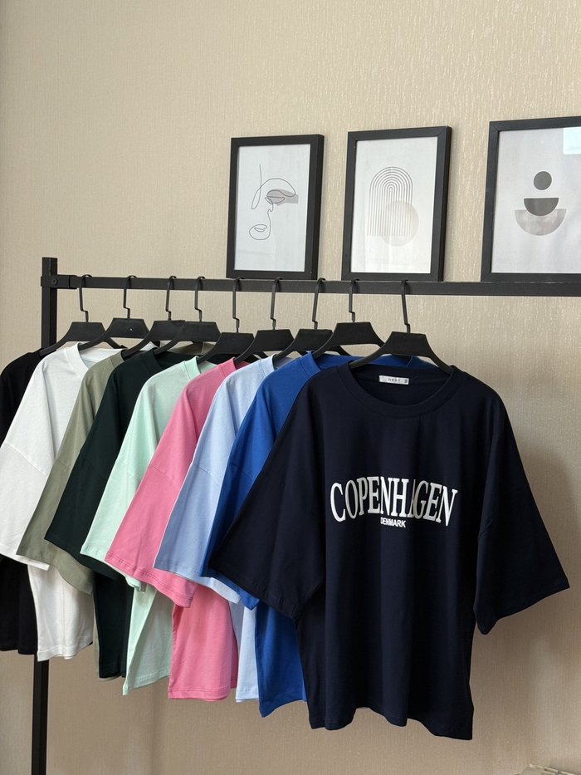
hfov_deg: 30.3
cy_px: 388
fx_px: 1074
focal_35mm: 48
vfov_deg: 39.7
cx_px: 290
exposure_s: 1/50
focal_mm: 6.76
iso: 125
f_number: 1.78
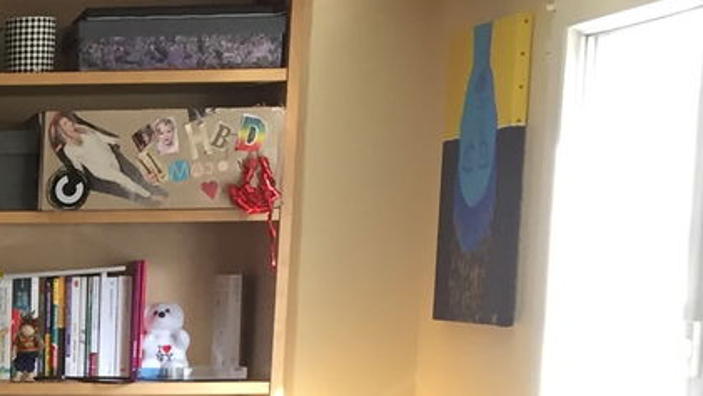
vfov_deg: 9.7
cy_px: 652
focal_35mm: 120
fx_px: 2237
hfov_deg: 16.1
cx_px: -392
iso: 50
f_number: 2.2
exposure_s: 1/33
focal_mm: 4.15
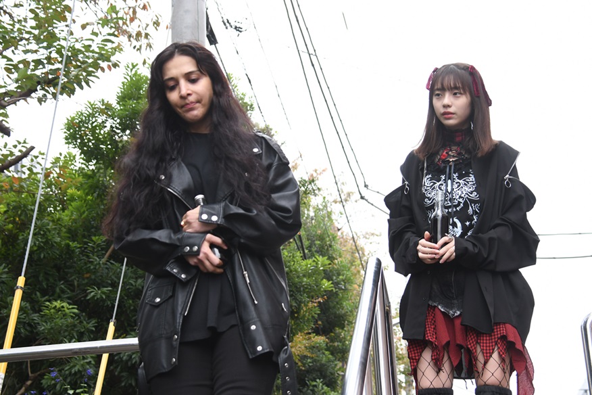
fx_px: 1381
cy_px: 198
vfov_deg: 16.3
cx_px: 296
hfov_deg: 24.2
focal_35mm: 84
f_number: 5.6
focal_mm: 56
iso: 800
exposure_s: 1/200
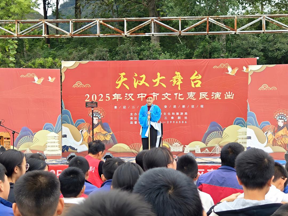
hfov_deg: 25.3
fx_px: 641
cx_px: 144
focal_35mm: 77
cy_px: 108
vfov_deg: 19.1
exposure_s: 1/100
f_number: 2
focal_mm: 9
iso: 64
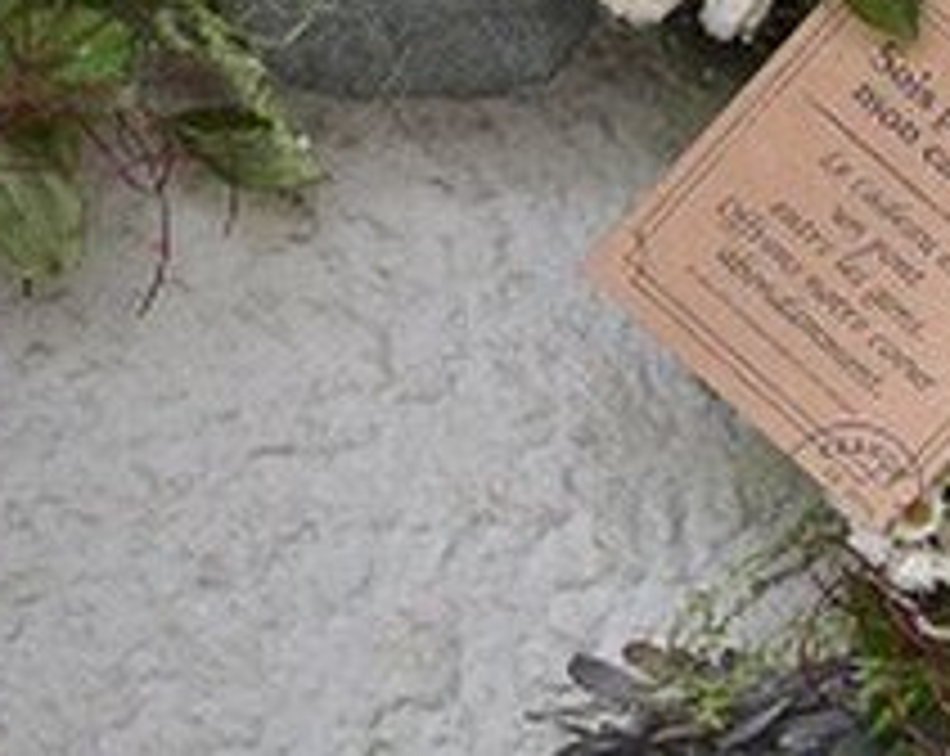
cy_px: 400
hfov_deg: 12.4
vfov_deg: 10.0
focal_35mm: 154
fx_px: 4322
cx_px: 81
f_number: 4
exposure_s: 1/60
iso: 560
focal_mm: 24
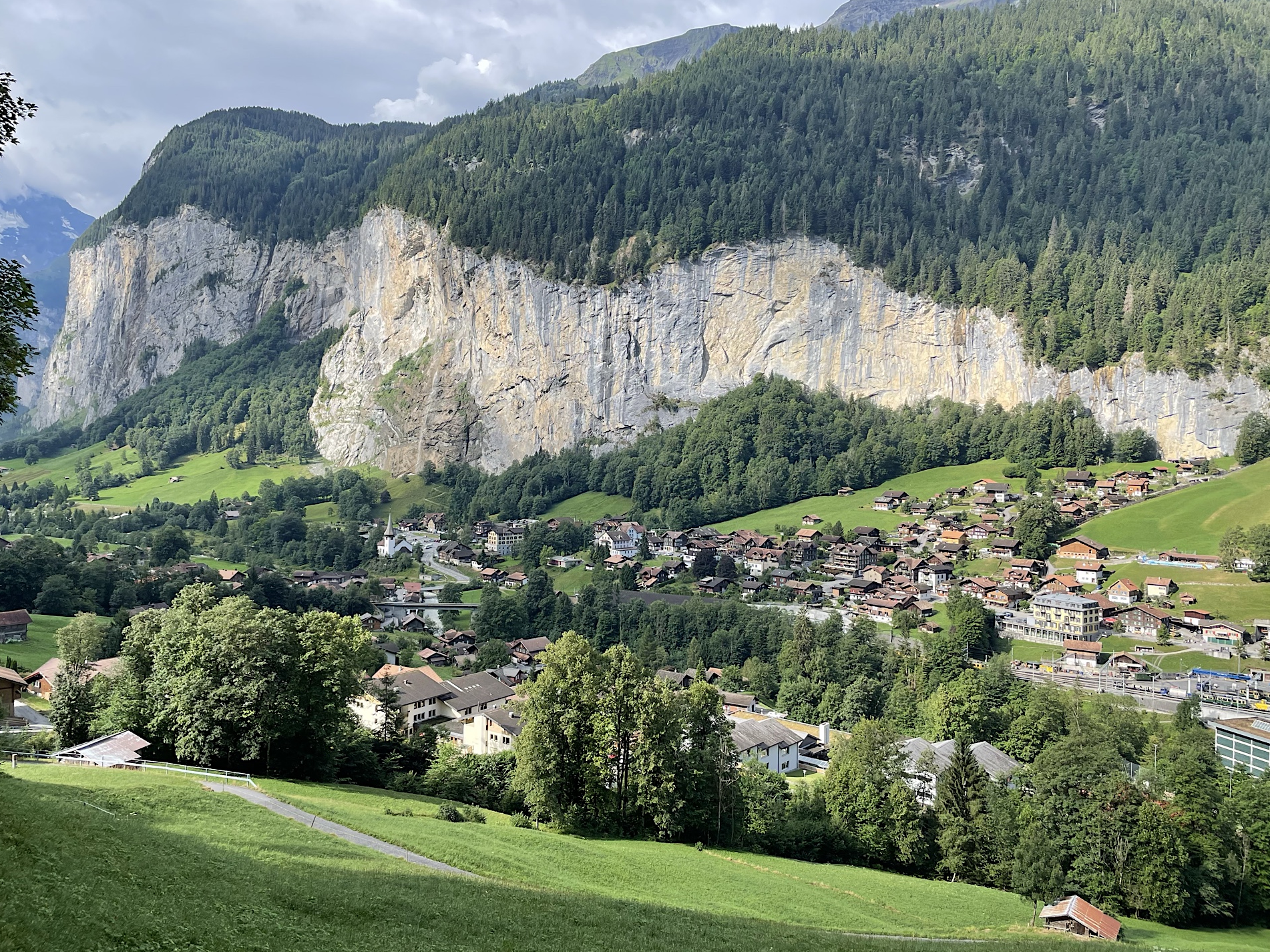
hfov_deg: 63.4
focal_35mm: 28
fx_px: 1027
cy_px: 447
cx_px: 590
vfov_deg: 49.7
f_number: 1.6
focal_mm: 4.2
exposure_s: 1/1715
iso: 32
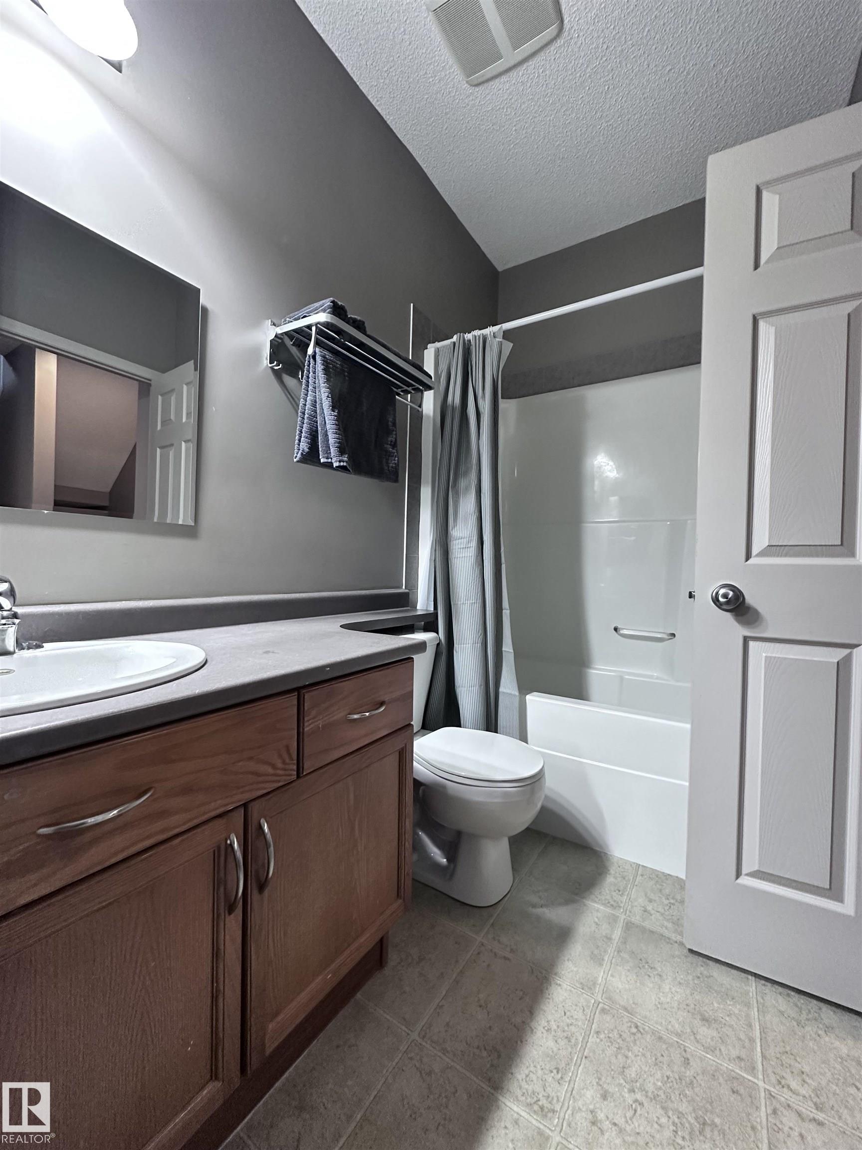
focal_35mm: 14
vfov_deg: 102.1
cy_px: 575
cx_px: 431
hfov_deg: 85.7
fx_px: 465
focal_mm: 2.22
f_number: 2.2
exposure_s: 1/60
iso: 500
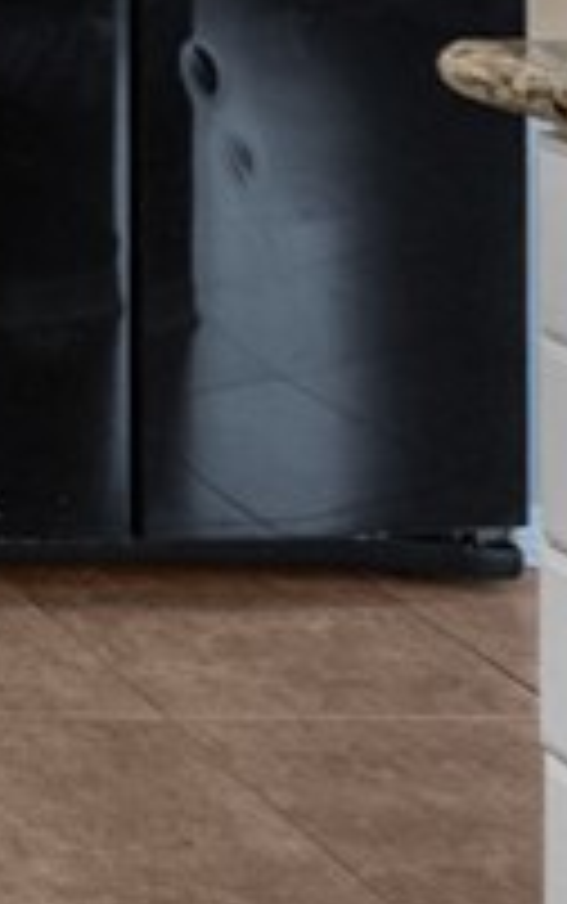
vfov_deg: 20.8
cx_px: -1220
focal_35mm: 83
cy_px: -492
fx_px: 2048
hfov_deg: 10.3
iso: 2000
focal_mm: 16
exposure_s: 1/13
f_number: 8
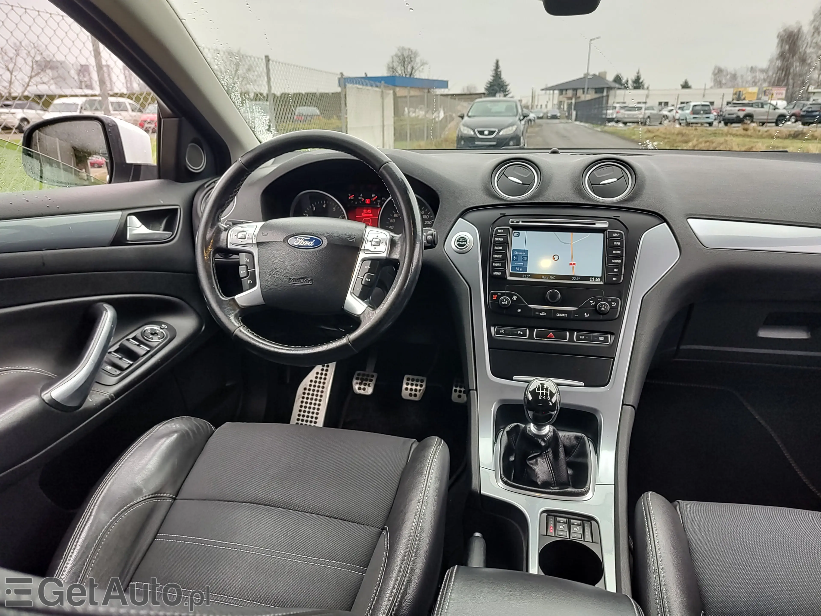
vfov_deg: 58.9
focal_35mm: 23
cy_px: 308
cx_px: 410
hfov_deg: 73.9
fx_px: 545
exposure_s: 1/100
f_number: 1.8
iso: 100
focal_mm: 5.56
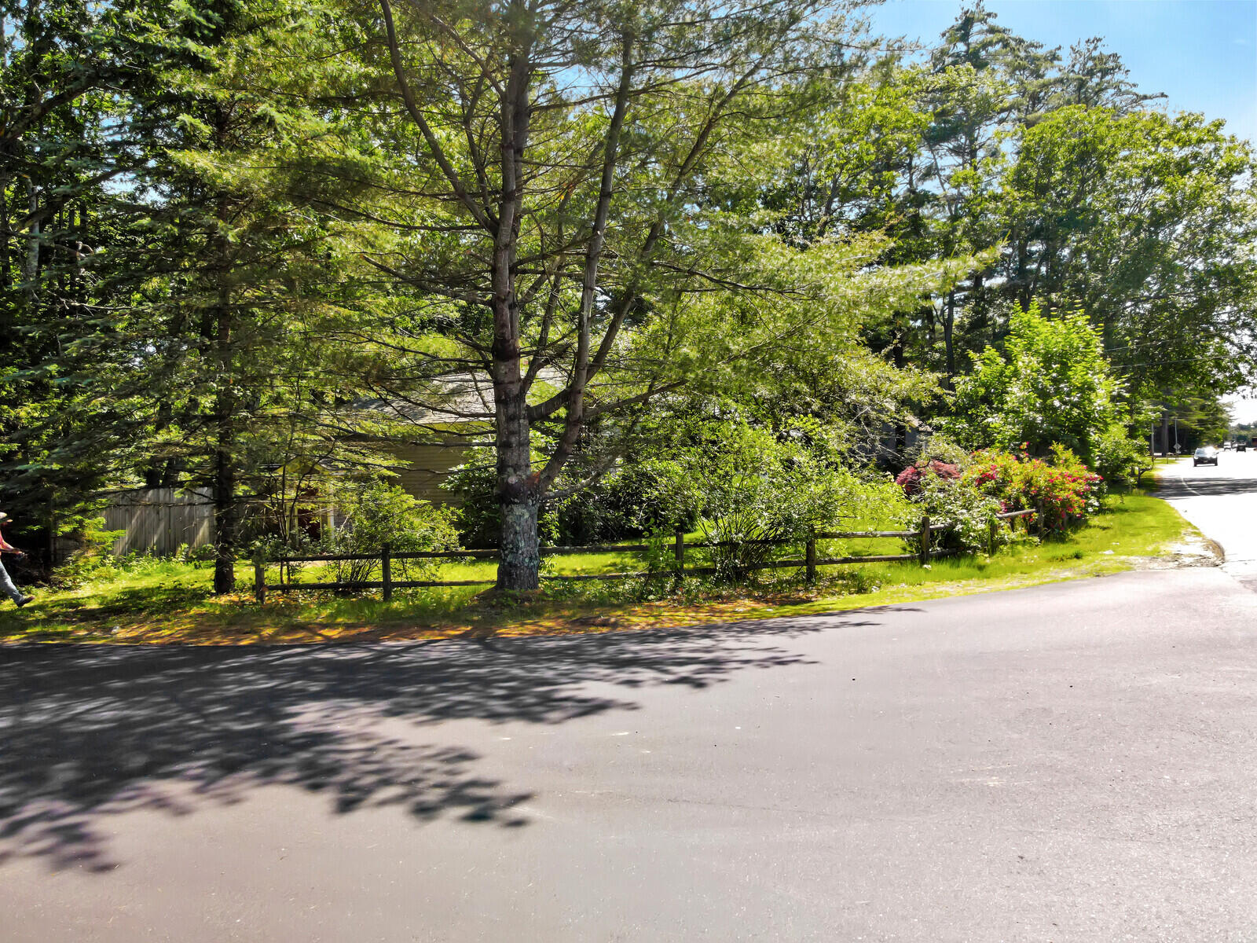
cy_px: 472
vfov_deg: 56.8
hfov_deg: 71.6
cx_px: 628
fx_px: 872
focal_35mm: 24
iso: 200
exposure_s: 1/400
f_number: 2.8
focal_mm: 4.5
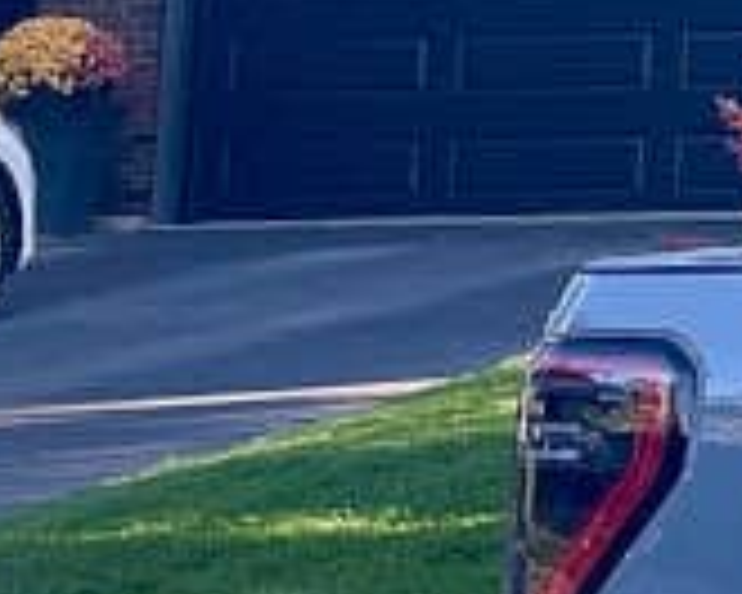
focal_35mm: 197
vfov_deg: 7.5
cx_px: 2460
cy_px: -666
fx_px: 4326
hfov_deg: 8.0
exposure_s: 1/279
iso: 40
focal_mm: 5.1
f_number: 1.6
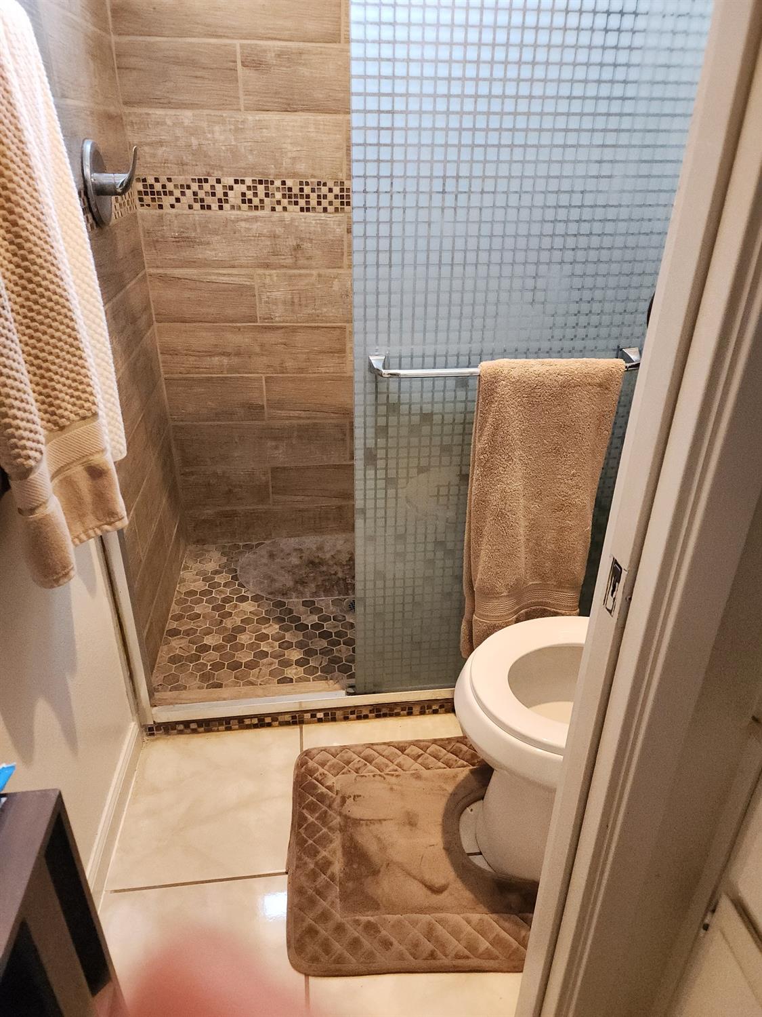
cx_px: 381
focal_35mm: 23
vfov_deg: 73.9
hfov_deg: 58.9
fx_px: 675
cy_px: 508
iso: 800
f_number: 1.8
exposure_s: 1/120
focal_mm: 6.4
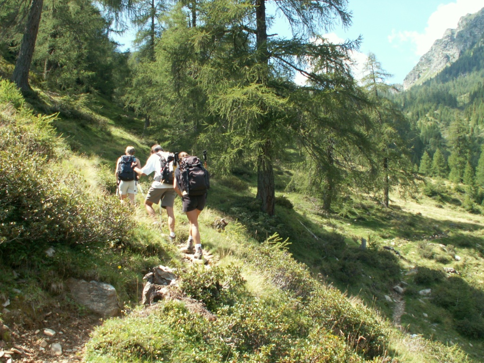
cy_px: 182
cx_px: 242
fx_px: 489
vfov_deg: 40.7
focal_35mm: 35
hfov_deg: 52.6
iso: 50
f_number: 4.5
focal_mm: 5.86
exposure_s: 1/100
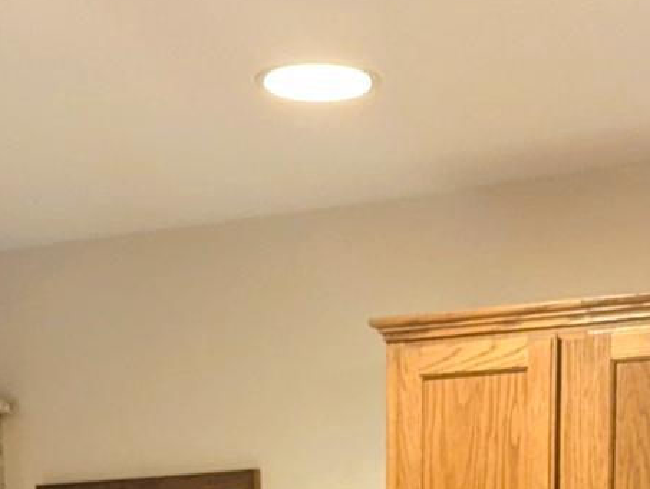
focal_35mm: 108
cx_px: 357
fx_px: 2031
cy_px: 1000
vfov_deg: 12.1
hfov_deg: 18.2
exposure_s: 1/120
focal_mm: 6.81
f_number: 1.85
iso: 498
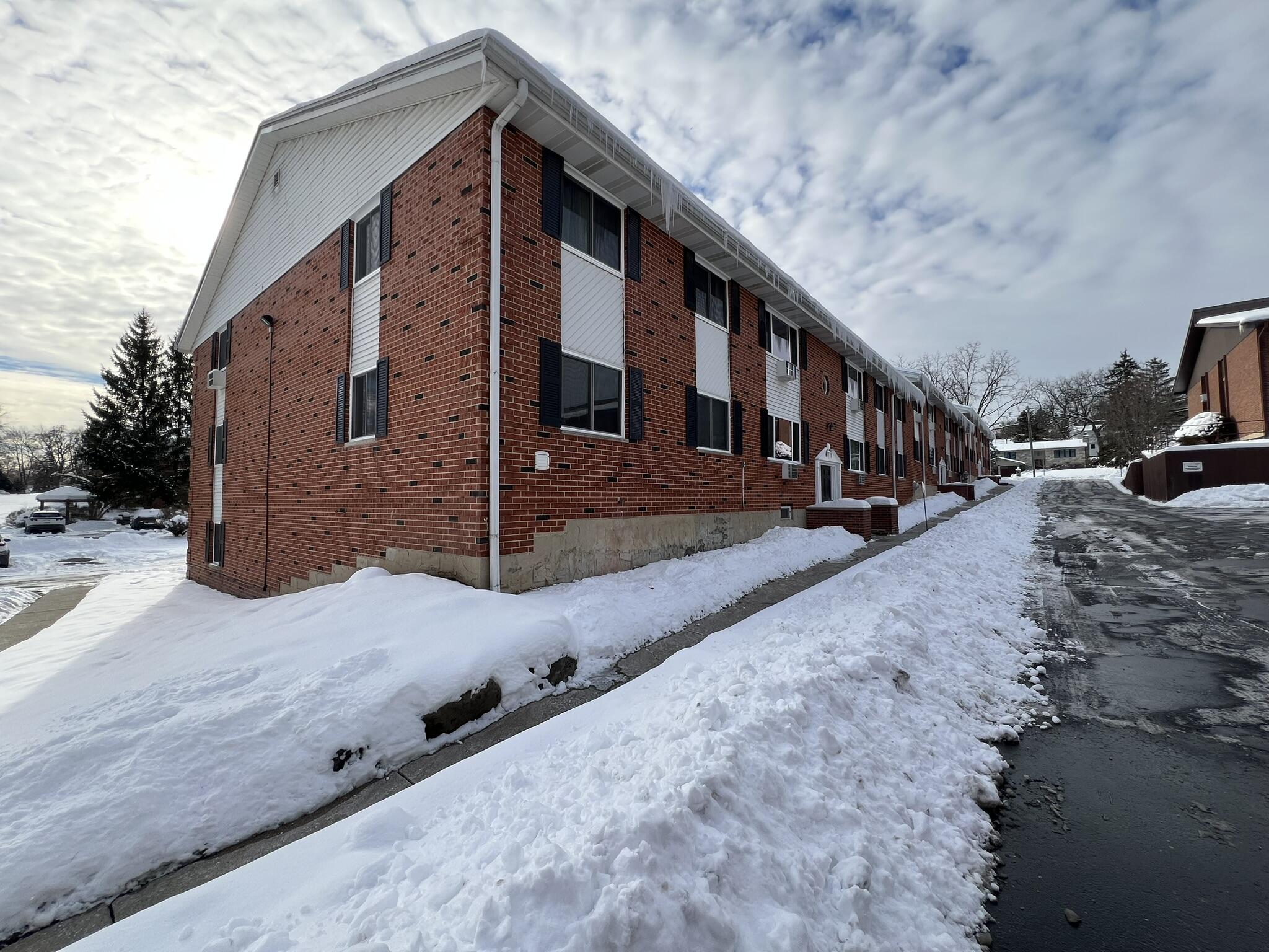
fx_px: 477
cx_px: 634
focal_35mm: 13
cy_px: 476
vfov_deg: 89.9
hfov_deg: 106.2
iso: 32
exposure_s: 1/1130
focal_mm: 1.57
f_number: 1.8
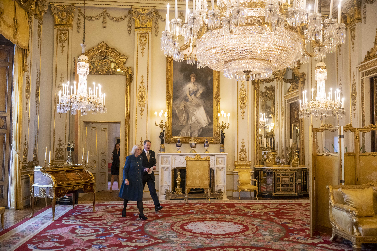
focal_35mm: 34
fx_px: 356
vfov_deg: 38.9
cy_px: 126
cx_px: 188
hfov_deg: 55.8
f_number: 2.8
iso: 3200
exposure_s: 1/400
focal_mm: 34
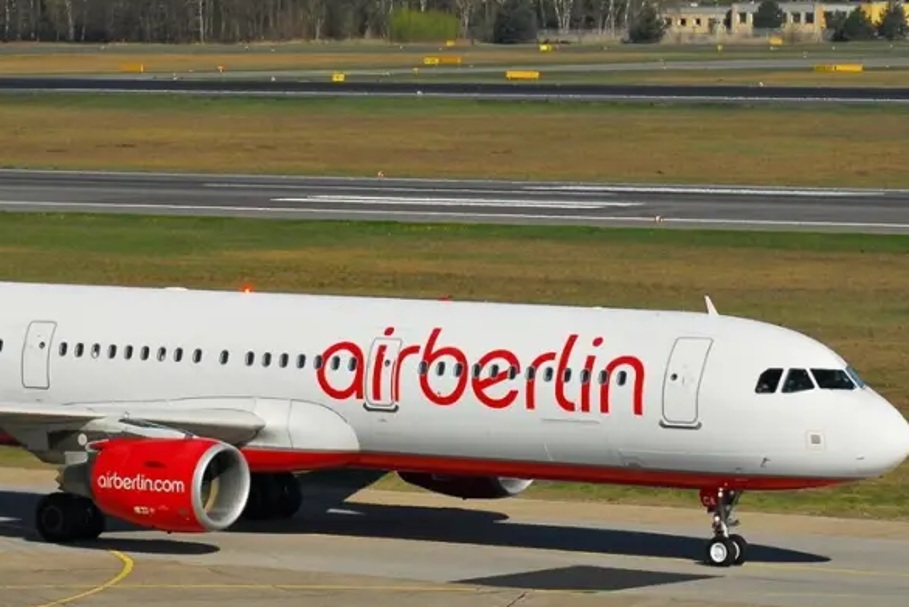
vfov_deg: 5.4
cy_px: 339
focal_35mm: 257
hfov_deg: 8.0
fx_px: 6490
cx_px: 158
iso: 200
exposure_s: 1/750
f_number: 8
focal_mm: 98
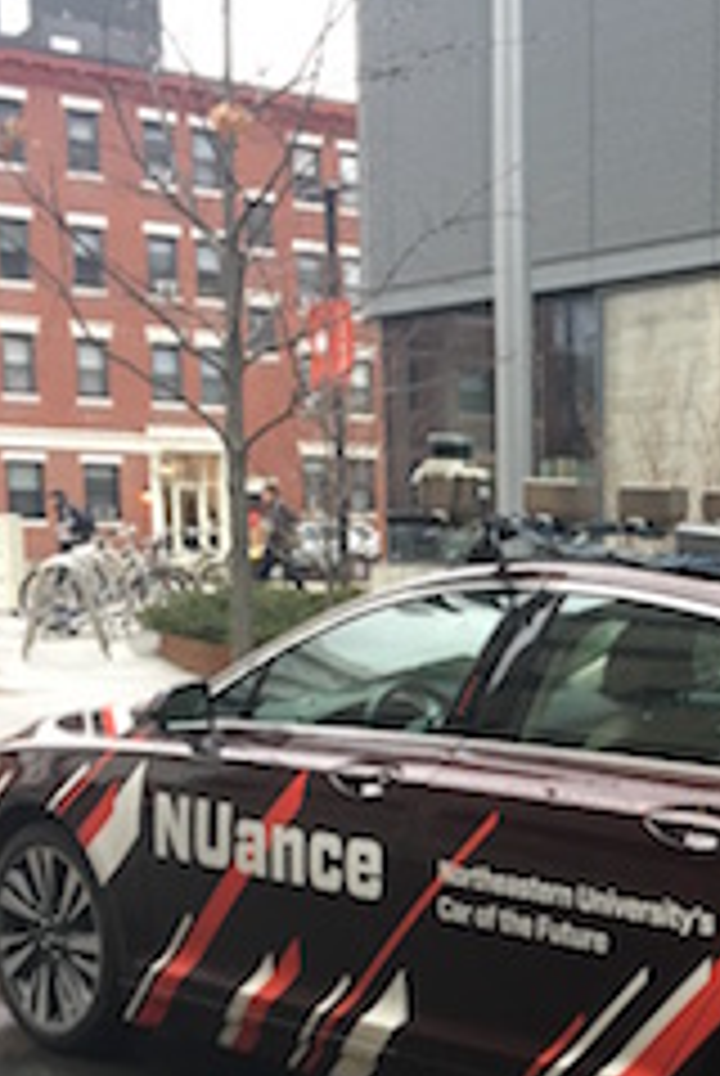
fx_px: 1884
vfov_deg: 31.3
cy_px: 804
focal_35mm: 63
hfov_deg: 20.9
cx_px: 720
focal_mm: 4.15
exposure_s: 1/30
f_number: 2.2
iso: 64
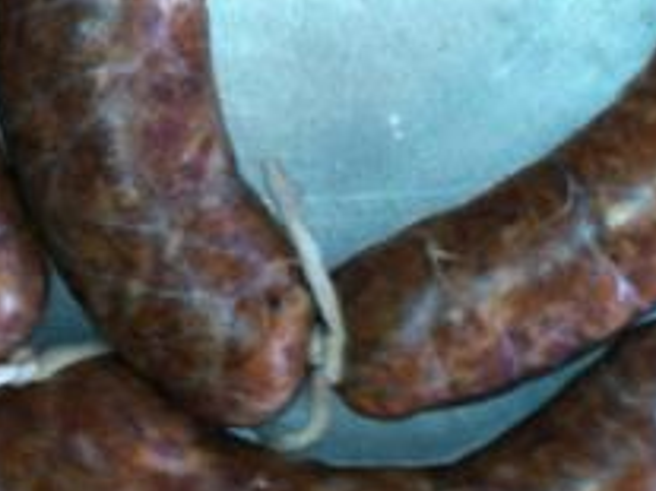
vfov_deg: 9.7
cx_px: 1306
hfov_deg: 11.7
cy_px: 73
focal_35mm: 152
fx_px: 2879
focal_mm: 3.85
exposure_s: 1/21
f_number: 2.8
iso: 80
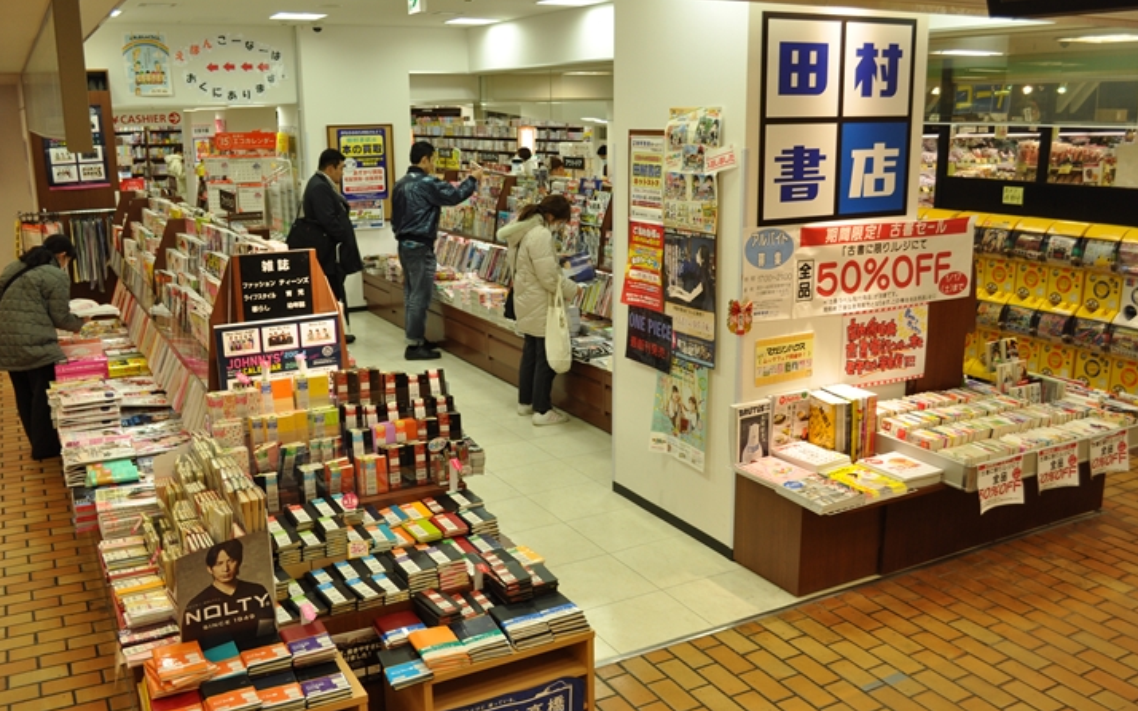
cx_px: 567
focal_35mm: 34
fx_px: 1054
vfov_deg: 37.3
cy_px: 368
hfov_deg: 56.7
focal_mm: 22
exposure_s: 1/100
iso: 400
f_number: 5
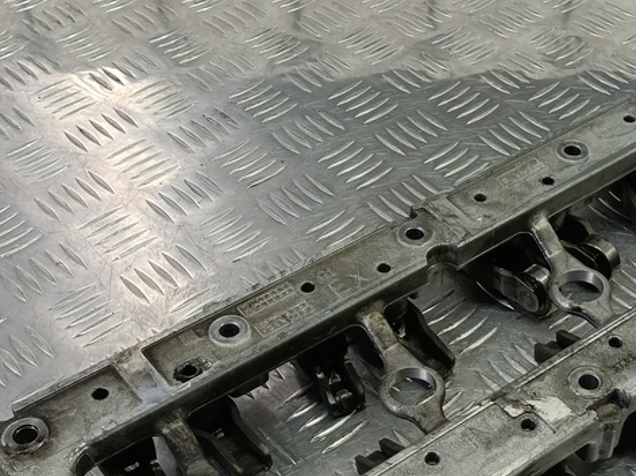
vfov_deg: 28.6
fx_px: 918
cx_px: 452
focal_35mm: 50
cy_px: 371
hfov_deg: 37.5
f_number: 1.6
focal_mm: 4.11
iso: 112
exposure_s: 1/50
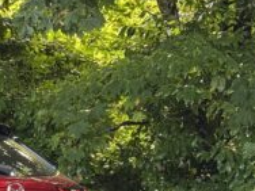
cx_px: -137
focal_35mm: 163
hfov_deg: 11.6
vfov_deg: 9.0
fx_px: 1201
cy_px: 244
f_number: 1.78
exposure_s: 1/97
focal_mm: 6.76
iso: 100
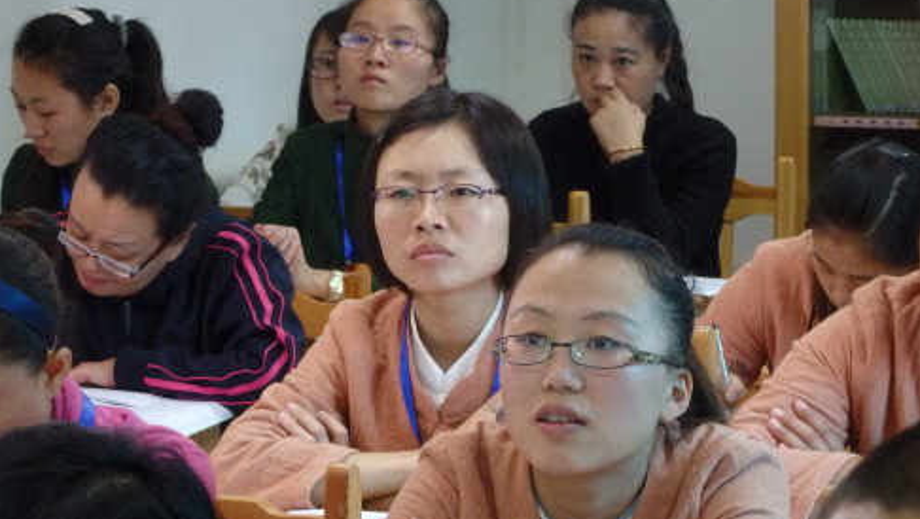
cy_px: 243
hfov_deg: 10.6
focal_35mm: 203
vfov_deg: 6.0
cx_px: 460
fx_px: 4955
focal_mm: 33.2
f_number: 5.8
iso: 800
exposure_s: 1/20
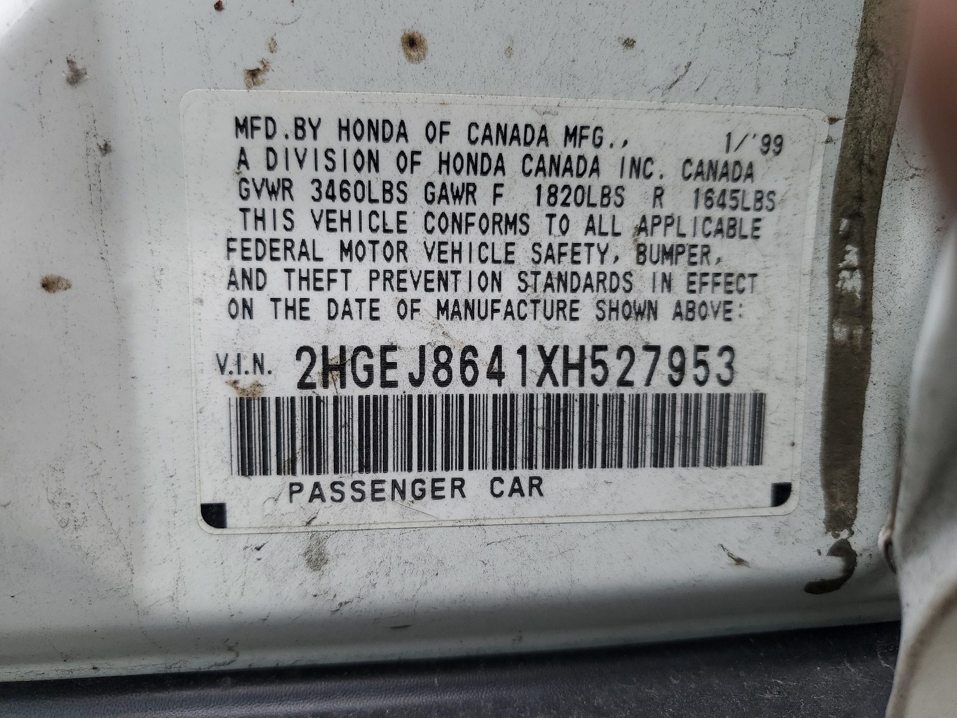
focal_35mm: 26
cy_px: 359
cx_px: 478
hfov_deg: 67.3
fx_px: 719
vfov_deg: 53.1
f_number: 1.5
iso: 50
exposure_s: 1/357
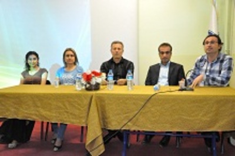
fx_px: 254
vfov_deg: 34.1
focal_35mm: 39
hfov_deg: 49.6
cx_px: 118
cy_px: 78
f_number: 6.3
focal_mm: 26
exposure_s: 1/80
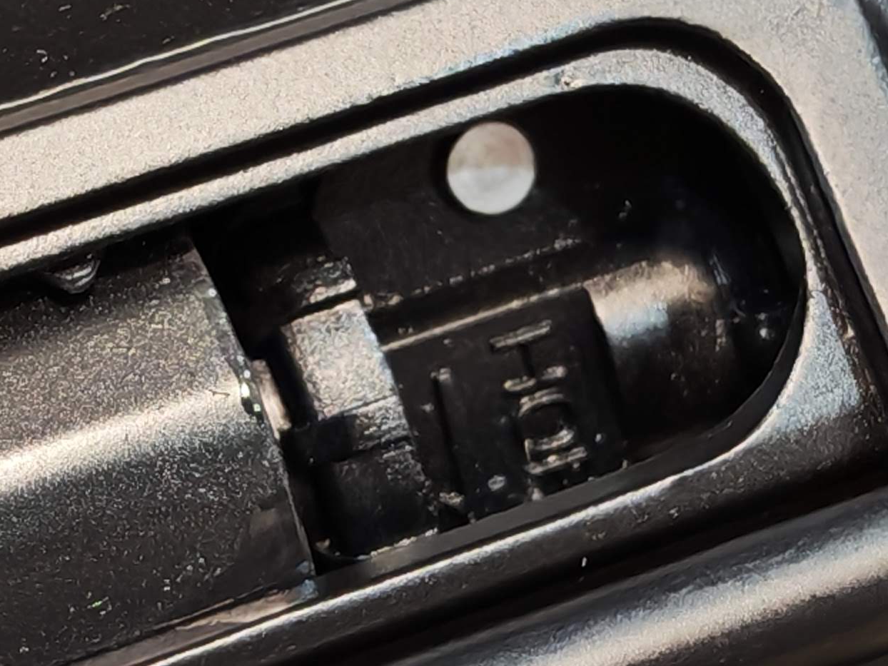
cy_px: 313
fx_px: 4053
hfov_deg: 12.5
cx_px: 387
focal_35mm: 158
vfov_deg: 9.4
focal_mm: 6.83
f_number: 2
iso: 500
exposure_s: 1/37
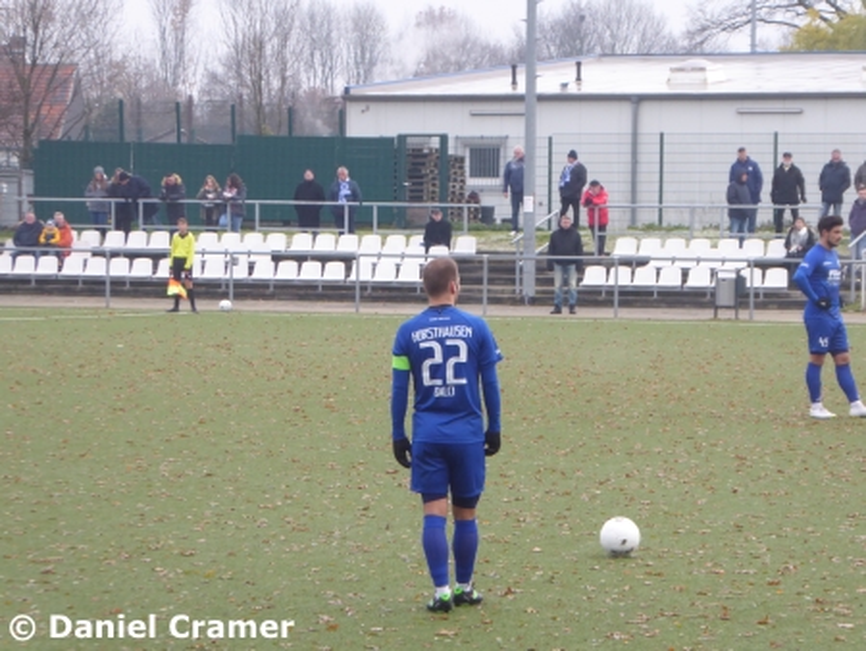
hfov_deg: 11.5
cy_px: 326
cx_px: 433
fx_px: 4305
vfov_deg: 8.6
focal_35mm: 172
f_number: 5.6
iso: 250
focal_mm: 30.9
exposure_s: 1/80
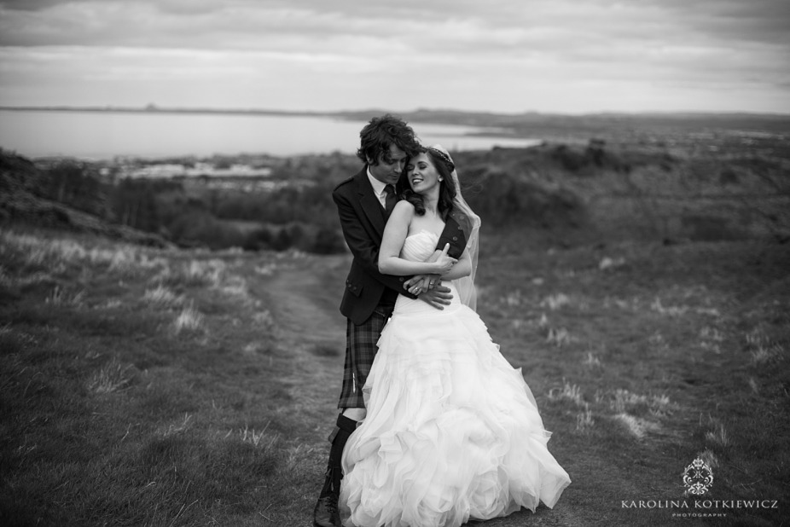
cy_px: 264
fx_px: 1098
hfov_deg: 39.6
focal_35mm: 50
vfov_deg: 27.0
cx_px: 395
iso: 100
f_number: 2.2
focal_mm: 50
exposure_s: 1/3200
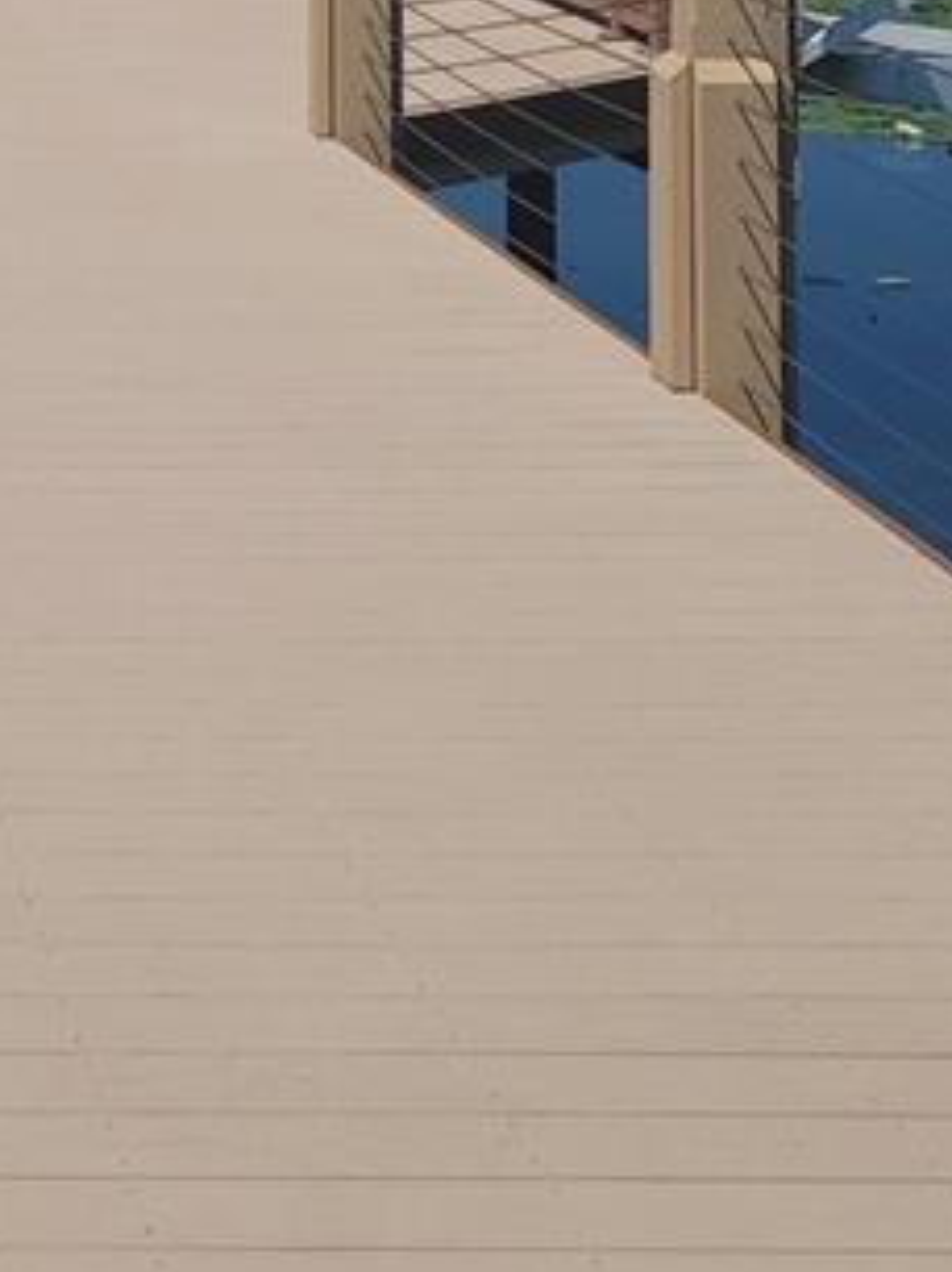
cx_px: -545
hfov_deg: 13.5
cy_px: -532
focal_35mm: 102
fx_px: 3745
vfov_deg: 17.6
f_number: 1.8
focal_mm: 5.4
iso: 40
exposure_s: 1/3312
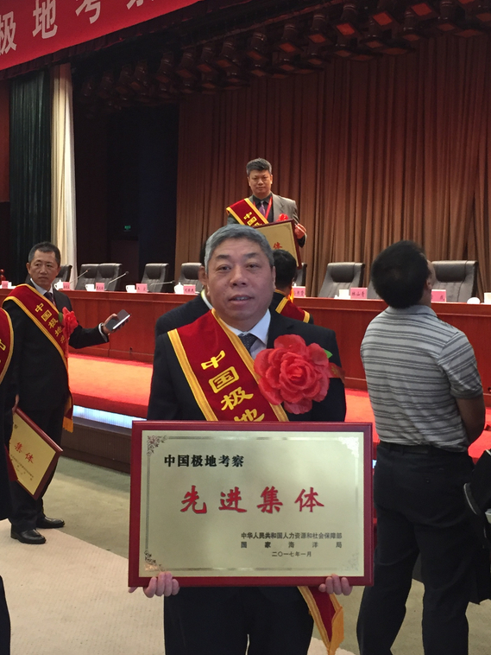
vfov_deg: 37.5
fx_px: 964
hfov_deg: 28.6
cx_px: 226
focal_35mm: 51
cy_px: 301
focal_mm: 4.15
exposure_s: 1/33
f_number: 2.2
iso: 160
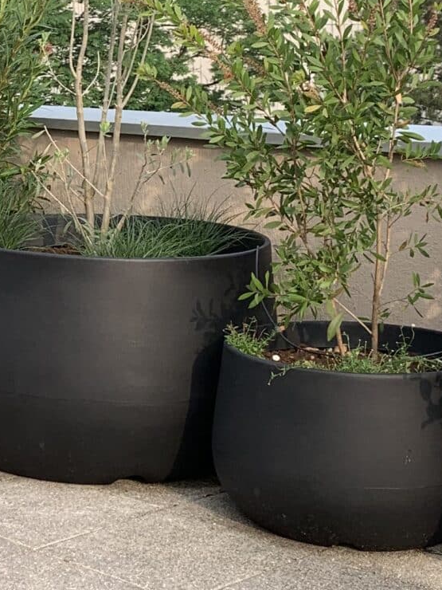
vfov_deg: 21.6
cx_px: 33
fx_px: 1532
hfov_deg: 16.2
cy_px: 169
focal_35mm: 90
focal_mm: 4.25
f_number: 1.8
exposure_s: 1/727
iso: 25
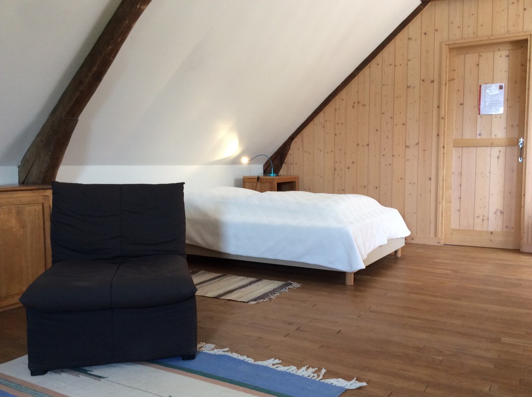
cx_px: 266
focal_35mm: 32
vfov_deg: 44.1
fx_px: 491
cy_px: 198
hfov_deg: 56.9
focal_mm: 3.3
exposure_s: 1/24
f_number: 2.4
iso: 64
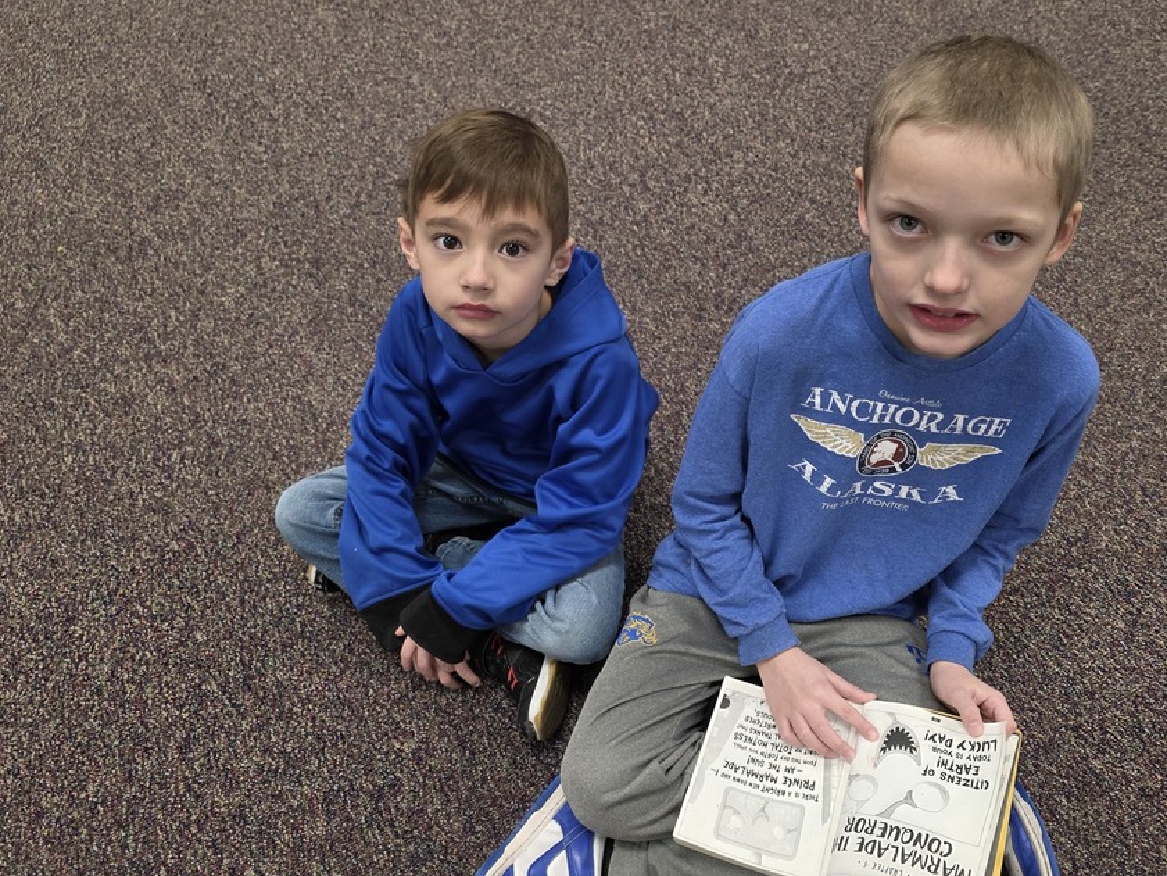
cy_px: 469
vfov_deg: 49.7
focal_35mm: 28
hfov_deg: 63.3
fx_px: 944
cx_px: 647
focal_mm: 6.3
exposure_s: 1/120
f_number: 1.7
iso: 160
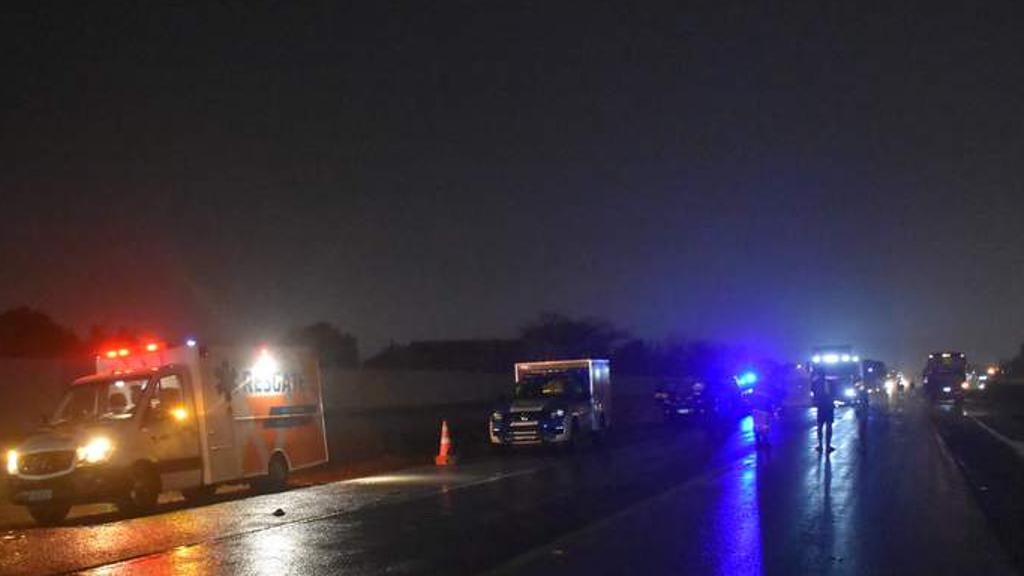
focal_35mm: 29
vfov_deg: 40.2
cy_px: 292
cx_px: 505
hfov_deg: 66.1
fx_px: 787
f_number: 3.5
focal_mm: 18
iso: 12800
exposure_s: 1/40
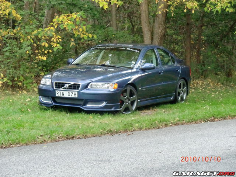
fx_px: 716
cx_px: 118
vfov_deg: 14.1
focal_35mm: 105
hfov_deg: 18.7
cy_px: 88
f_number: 5
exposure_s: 1/80
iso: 800
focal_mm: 18.8
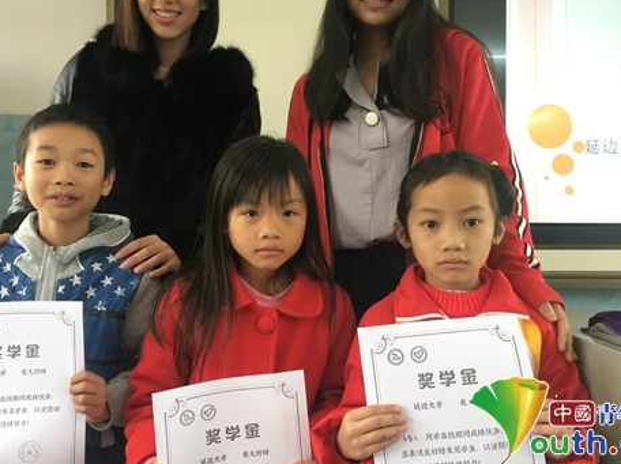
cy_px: 211
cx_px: 297
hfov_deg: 52.7
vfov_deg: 40.6
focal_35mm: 35
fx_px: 627
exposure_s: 1/33
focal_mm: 4.15
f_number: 2.2
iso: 64
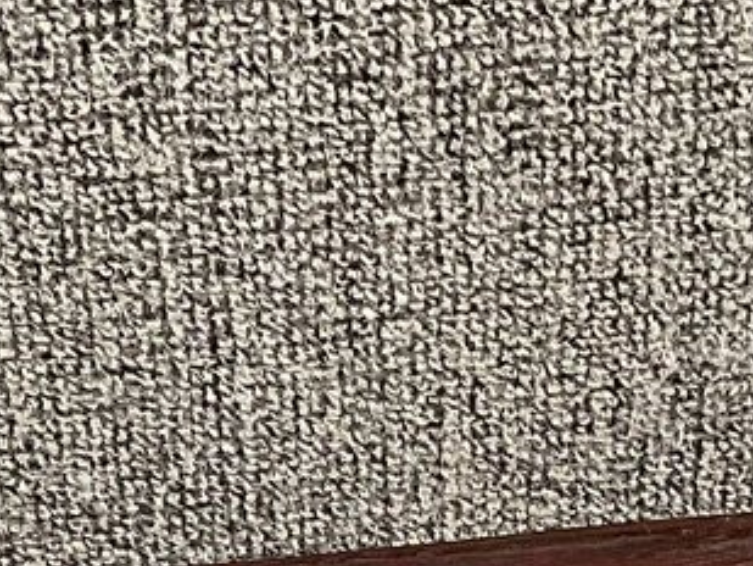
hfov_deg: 13.8
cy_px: 899
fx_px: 3090
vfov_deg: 10.1
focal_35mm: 142
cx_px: 642
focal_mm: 3
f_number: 1.8
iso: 250
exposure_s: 1/60
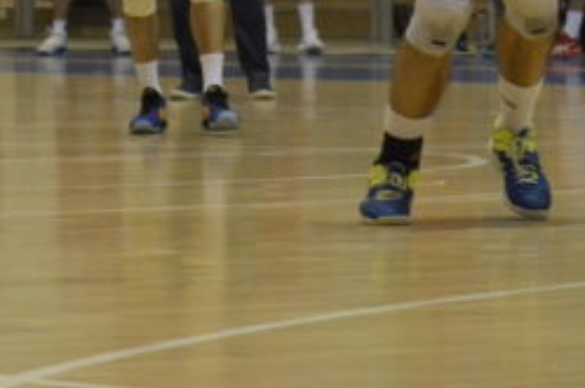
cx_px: -7
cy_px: -175
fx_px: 5255
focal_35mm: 324
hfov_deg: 6.4
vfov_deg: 4.2
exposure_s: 1/640
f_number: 6.3
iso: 5000
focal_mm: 70
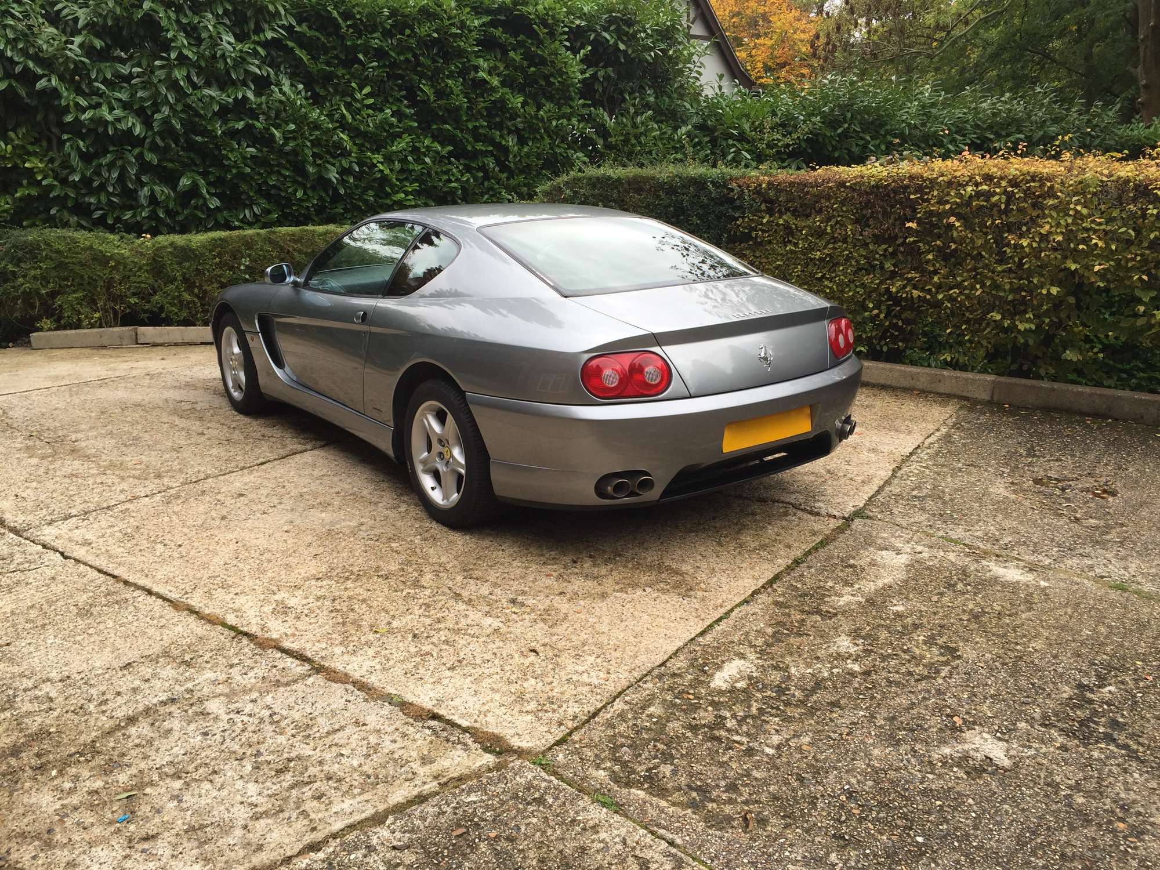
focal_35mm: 29
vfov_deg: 48.2
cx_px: 580
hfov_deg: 61.7
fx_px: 972
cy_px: 435
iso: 32
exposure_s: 1/255
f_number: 2.2
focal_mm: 4.15
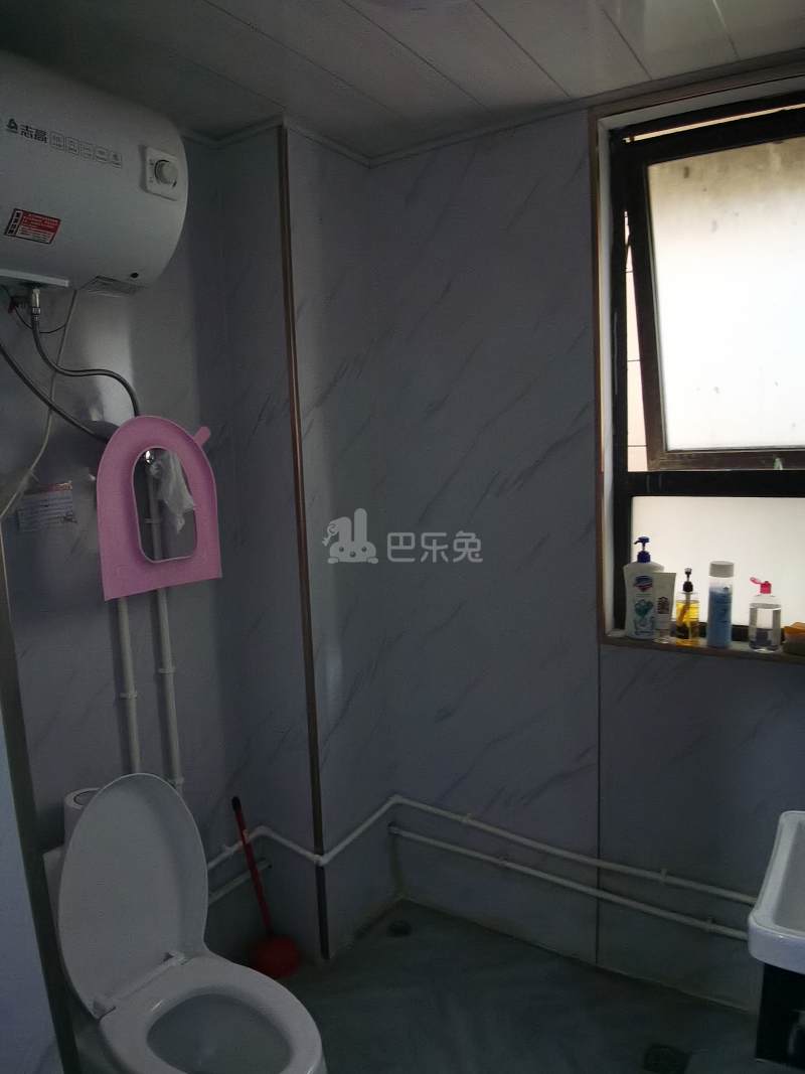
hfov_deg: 68.7
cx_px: 402
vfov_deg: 84.7
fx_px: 589
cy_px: 537
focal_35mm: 19
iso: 500
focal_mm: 3.12
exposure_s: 1/33.3
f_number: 2.2
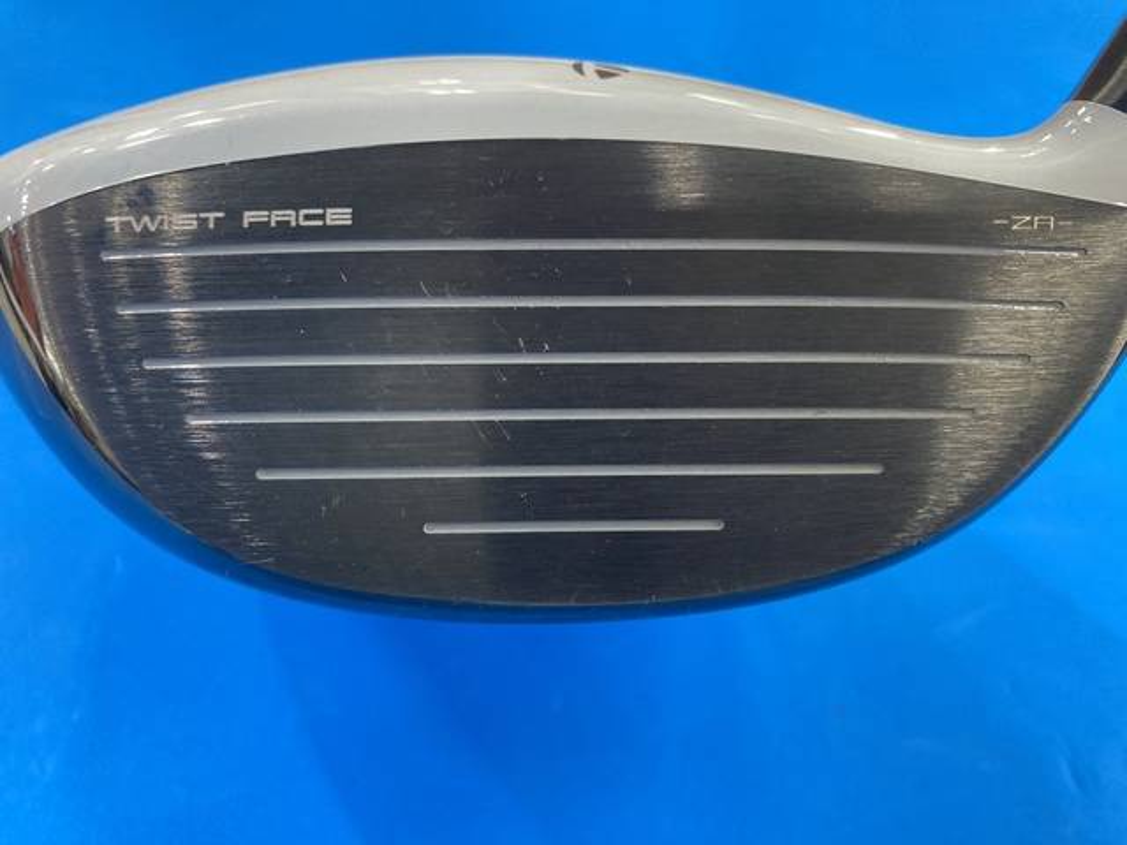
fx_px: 912
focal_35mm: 28
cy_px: 422
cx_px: 564
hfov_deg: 63.4
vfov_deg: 49.7
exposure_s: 1/50
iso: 160
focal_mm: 3.99
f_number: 1.8
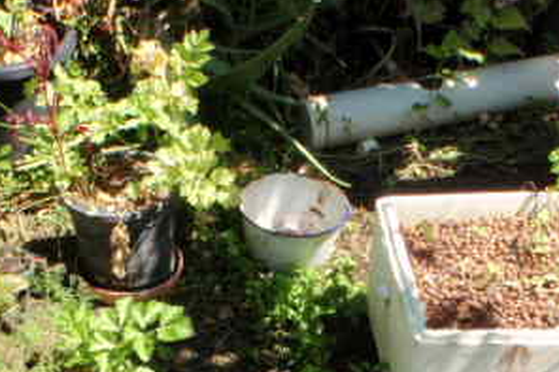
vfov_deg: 16.2
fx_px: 1257
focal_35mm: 81
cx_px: 276
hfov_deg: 25.1
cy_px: 438
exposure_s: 1/125
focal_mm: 6.53
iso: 64
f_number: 6.3
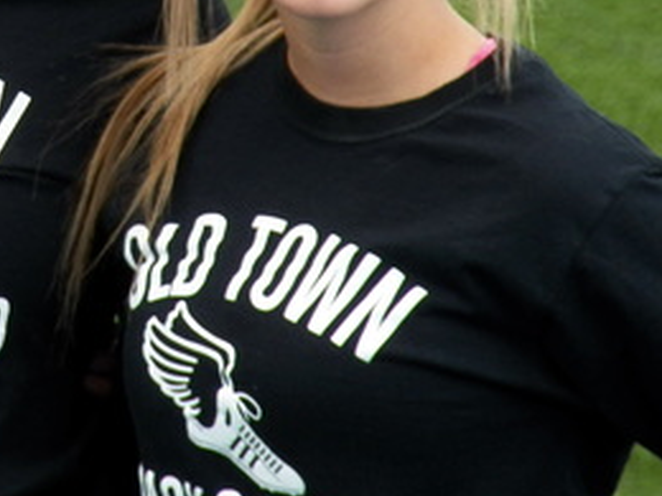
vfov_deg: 1.2
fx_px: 24613
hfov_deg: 1.5
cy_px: -130
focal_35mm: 1287
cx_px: -130
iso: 125
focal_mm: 83.4
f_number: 4.5
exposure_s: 1/320
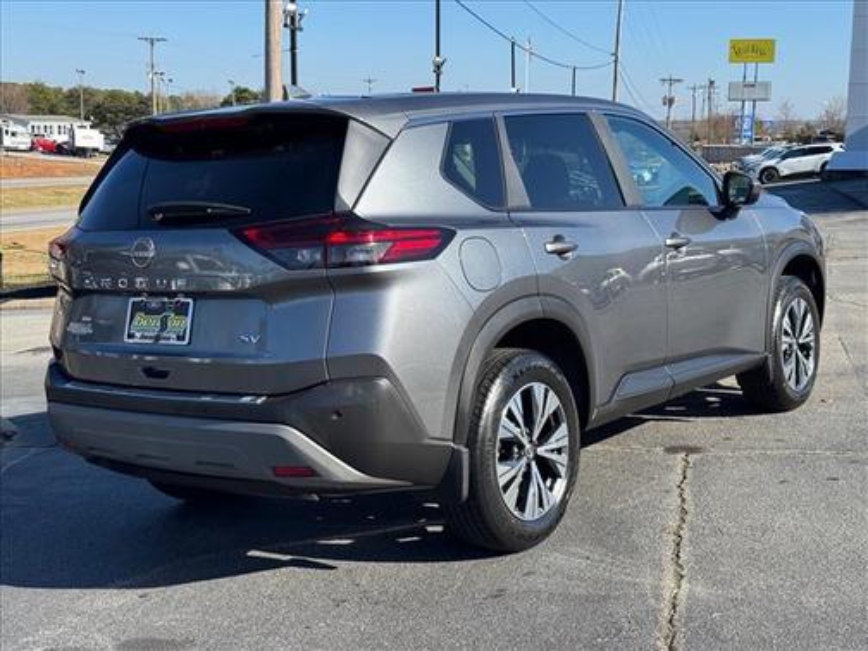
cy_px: 326
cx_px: 434
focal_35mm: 48
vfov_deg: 30.3
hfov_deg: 39.7
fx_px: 1204
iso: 64
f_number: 1.78
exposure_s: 1/2331
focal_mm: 6.76
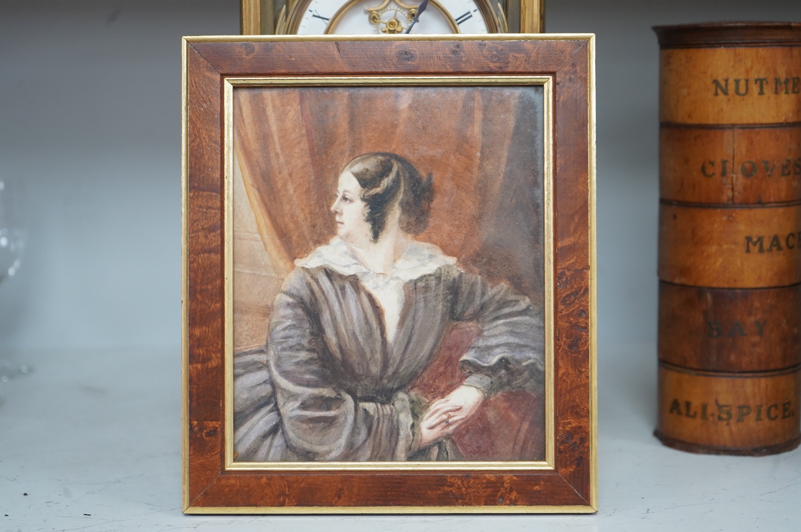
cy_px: 266
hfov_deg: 33.4
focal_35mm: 60
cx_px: 400
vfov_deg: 22.6
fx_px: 1334
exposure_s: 1/125
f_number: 5.6
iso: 2500
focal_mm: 60
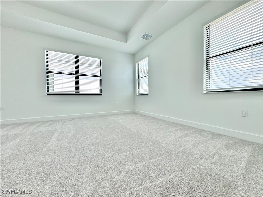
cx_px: 132
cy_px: 98
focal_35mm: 14
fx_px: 106
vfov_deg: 85.7
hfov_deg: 102.1
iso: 40
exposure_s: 1/250
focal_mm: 2.22
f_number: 2.2
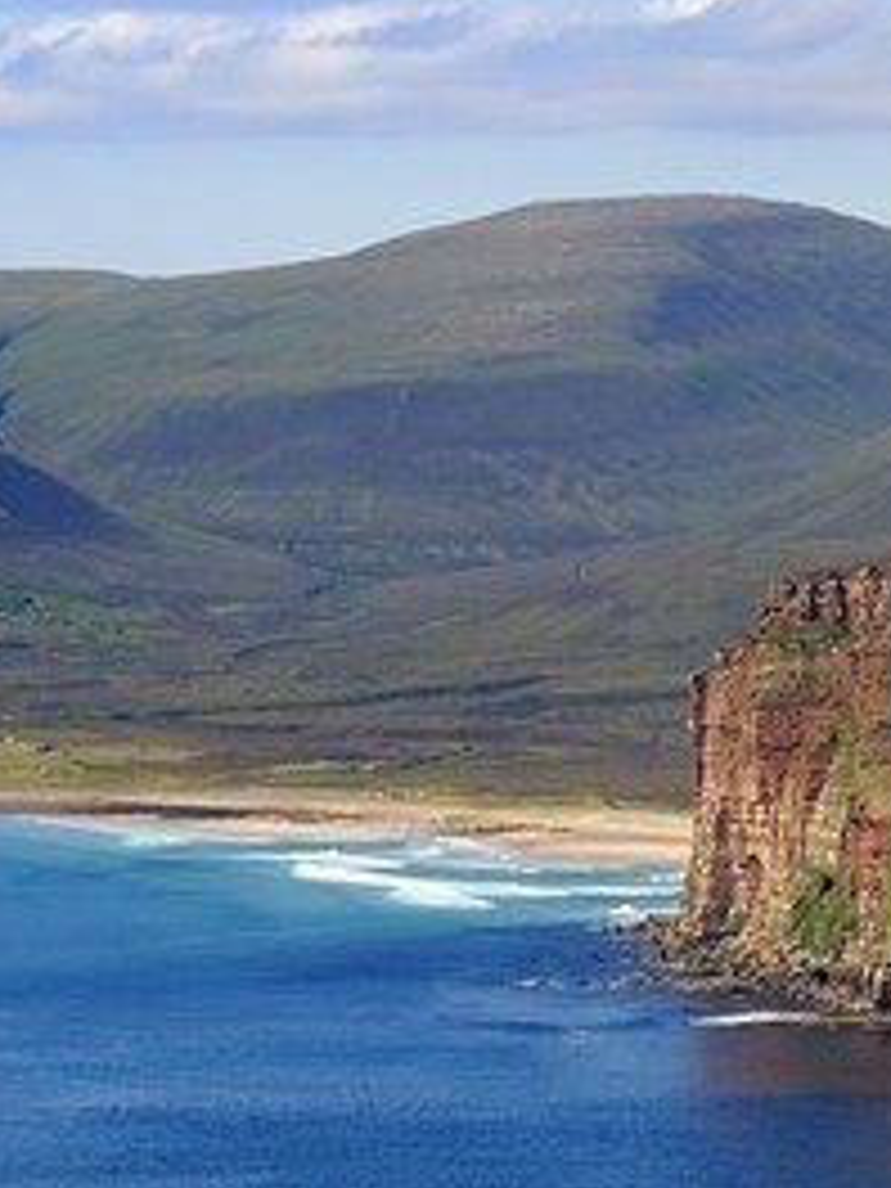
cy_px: 576
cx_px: 428
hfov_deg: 5.7
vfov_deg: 7.6
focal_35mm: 260
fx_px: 8923
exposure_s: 1/1000
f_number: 7.1
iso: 400
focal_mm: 170
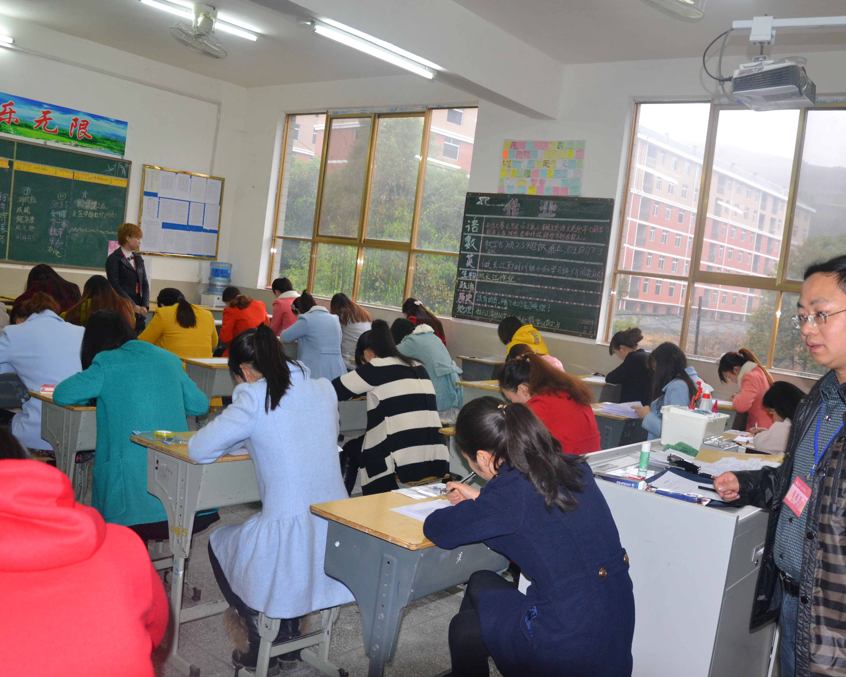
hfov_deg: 57.1
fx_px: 776
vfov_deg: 47.1
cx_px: 461
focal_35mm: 31
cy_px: 344
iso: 800
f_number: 3.5
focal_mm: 18
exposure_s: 1/60
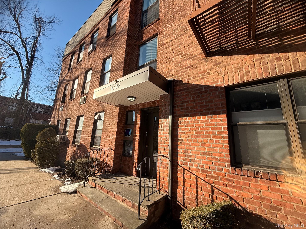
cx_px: 153
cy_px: 114
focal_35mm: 14
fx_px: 124
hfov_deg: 102.1
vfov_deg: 85.7
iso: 64
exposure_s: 1/1068
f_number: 2.2
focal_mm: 2.22
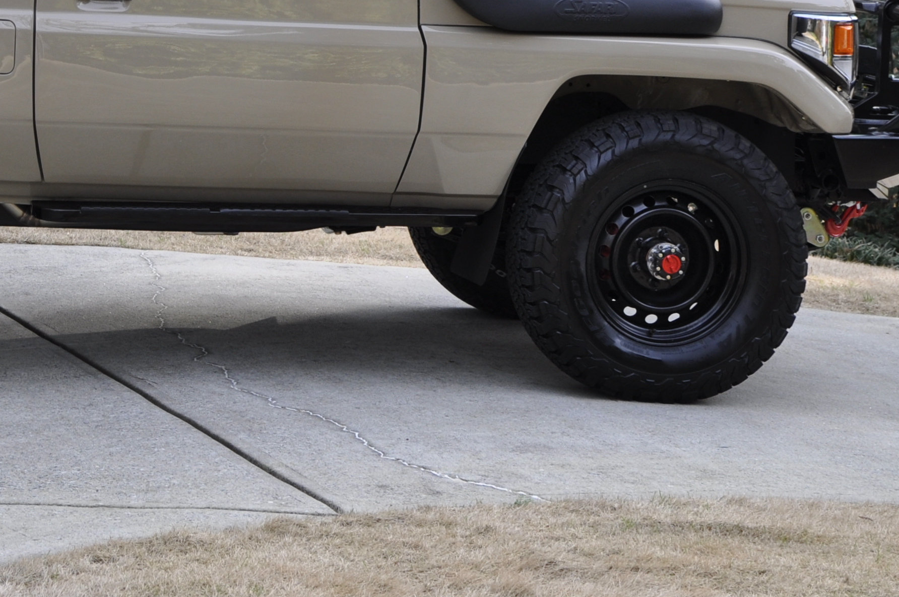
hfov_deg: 15.9
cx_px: -28
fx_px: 3148
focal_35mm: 126
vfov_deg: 10.7
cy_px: -20
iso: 200
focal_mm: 35
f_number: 5.6
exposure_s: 1/125
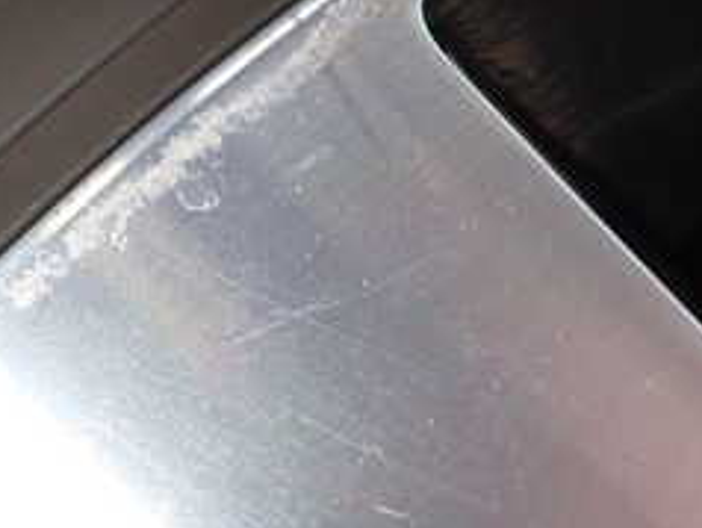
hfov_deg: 30.4
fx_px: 1279
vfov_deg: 22.9
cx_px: 209
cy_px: 91
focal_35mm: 63
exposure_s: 1/30
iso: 200
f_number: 5.6
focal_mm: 4.5
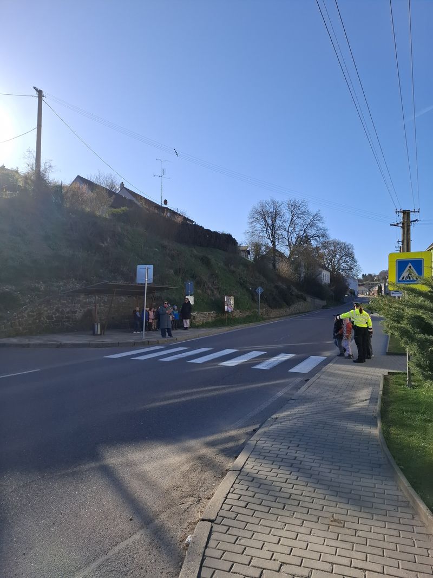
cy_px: 289
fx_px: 384
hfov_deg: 58.9
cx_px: 216
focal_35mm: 23
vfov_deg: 73.9
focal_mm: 5.54
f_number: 1.8
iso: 50
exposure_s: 1/2457
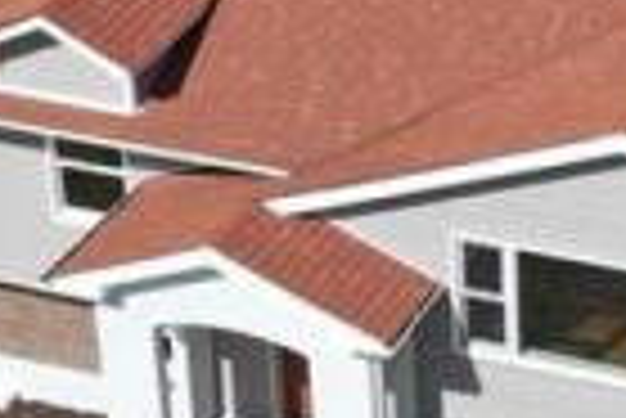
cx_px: 576
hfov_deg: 14.0
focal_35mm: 145
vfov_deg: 9.5
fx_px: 2524
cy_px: 112
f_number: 5.6
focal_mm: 10.26
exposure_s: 1/500
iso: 100
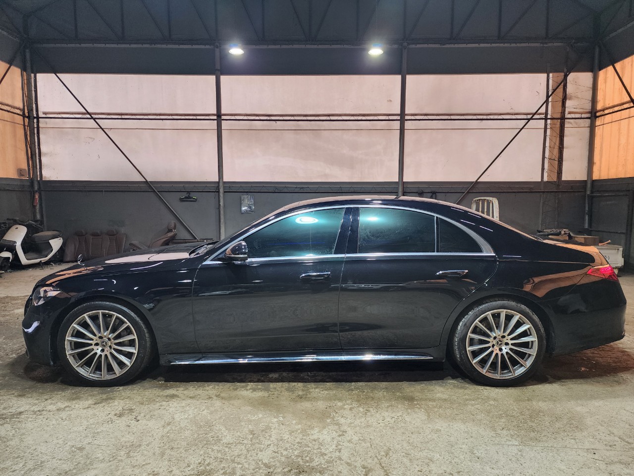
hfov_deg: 73.9
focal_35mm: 23
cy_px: 238
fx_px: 421
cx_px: 317
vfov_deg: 58.9
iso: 125
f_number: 1.8
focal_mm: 6.4
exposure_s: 1/120
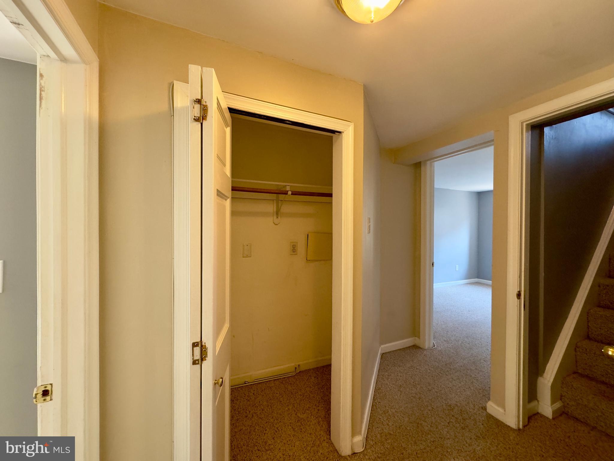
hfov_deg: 102.1
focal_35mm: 14
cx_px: 307
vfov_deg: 85.7
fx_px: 248
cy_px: 230
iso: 320
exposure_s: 1/60
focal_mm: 2.22
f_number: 2.2
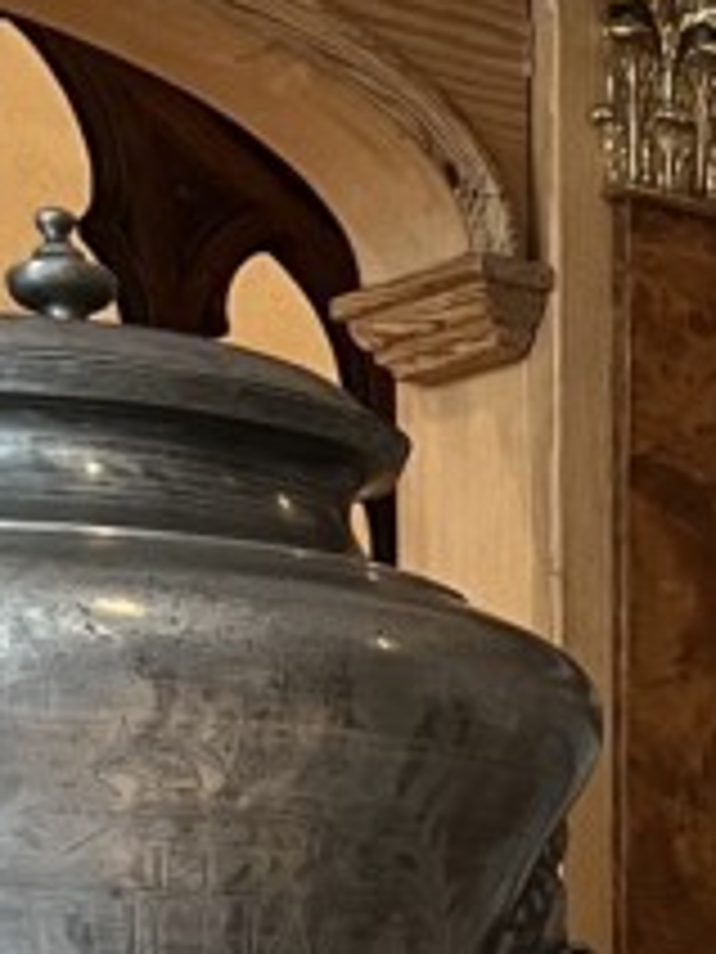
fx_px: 4054
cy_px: 1660
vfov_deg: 12.4
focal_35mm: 147
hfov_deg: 9.2
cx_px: 1612
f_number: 1.6
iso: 250
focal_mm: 5.1
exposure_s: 1/50
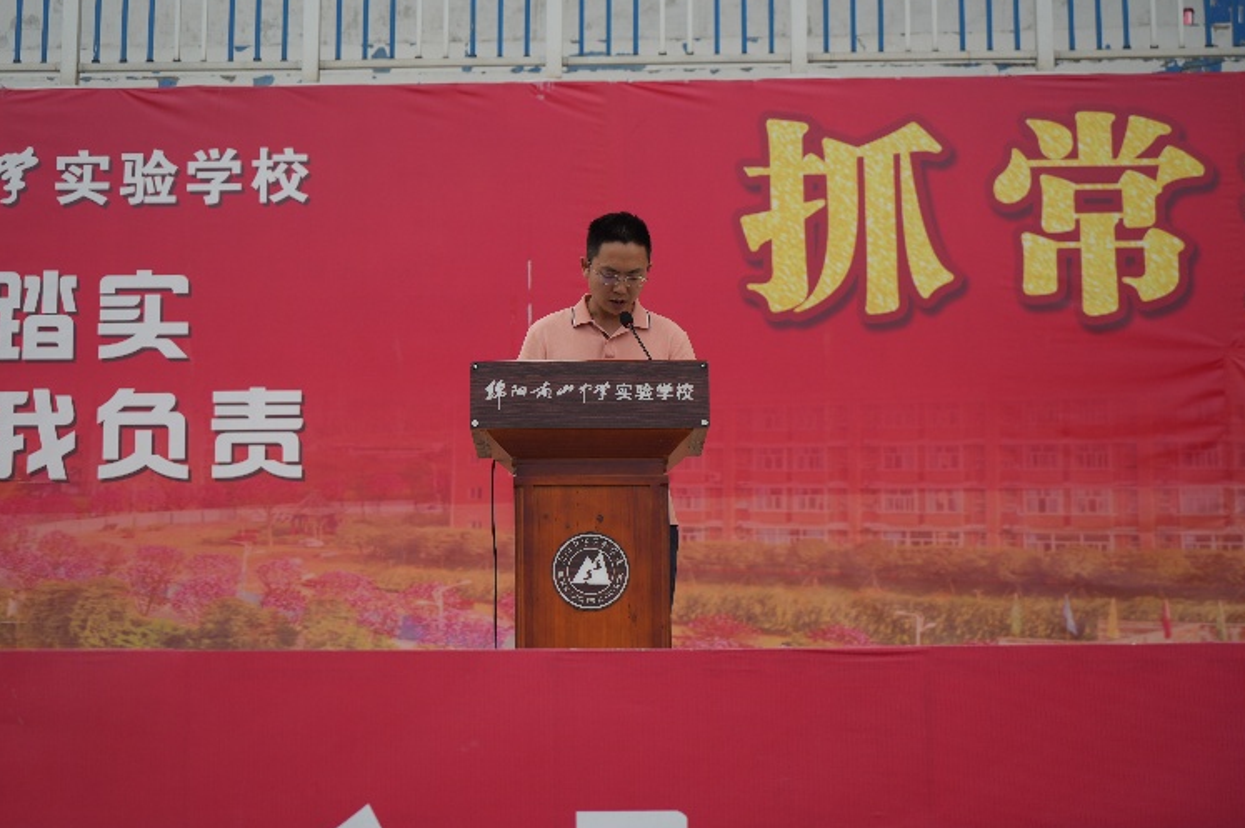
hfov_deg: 27.0
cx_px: 603
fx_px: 2592
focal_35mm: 75
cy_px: 396
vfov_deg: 18.2
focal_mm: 70
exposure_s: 1/250
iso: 100
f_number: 4.5
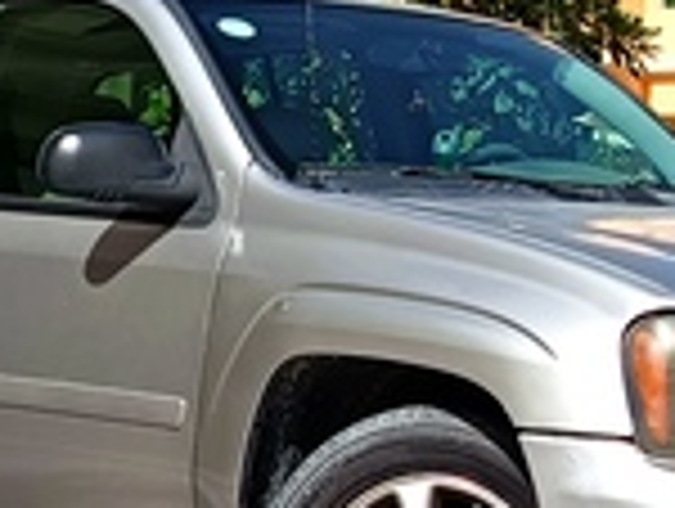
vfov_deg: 10.2
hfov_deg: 13.5
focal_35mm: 146
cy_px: 218
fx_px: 2852
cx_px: 367
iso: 100
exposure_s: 1/619
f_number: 1.75
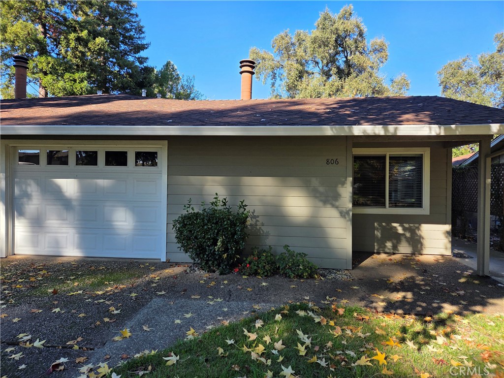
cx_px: 252
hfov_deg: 73.9
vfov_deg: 58.9
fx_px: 335
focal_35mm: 23
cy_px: 189
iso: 80
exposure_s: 1/1834
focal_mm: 5.4
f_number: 1.8
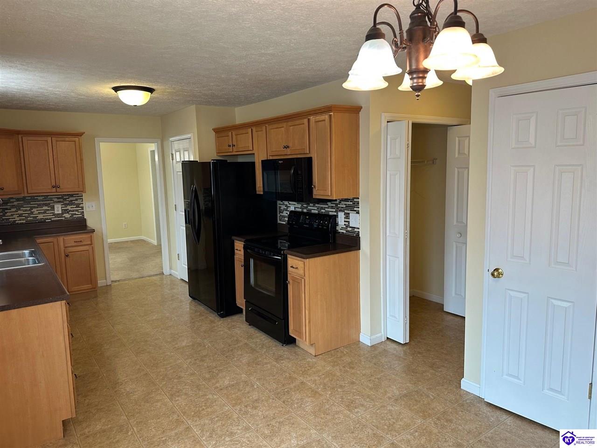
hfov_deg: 71.6
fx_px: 414
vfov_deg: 56.8
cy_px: 224
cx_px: 298
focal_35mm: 24
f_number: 1.78
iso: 125
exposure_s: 1/120
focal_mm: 6.86
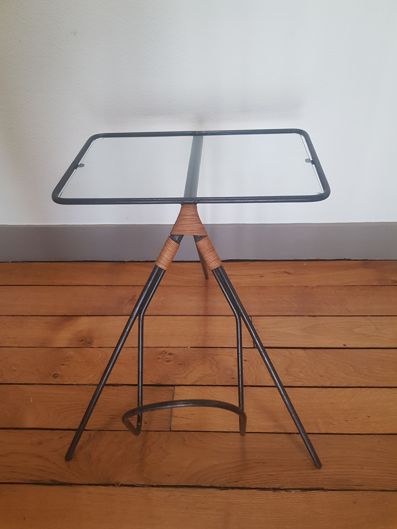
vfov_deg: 67.3
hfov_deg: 53.1
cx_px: 198
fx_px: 398
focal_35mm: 26
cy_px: 264
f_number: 1.7
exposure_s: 1/50
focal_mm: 4.2
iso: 160
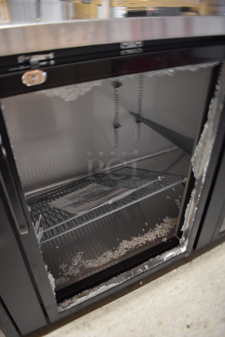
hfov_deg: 48.0
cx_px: 112
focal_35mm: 27
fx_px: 253
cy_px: 168
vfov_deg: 67.3
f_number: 3.5
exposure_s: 1/30
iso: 2000
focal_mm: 18
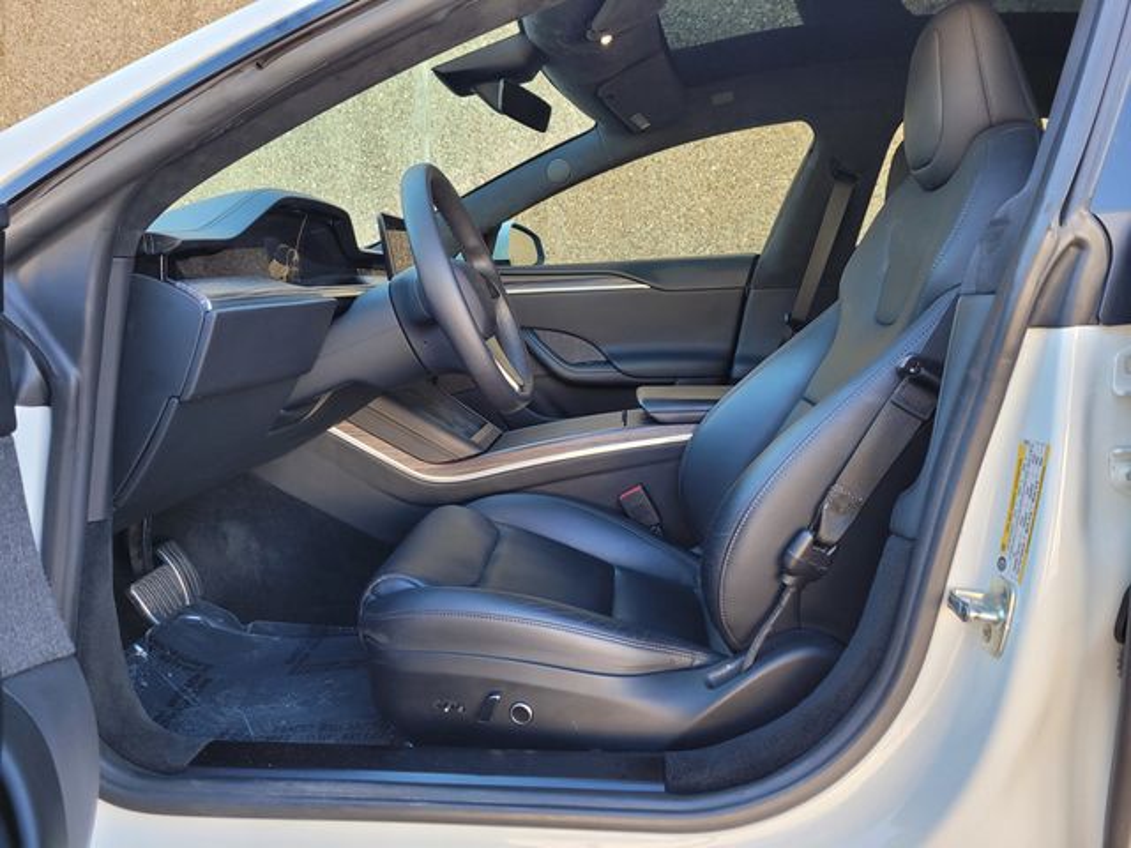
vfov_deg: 53.1
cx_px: 566
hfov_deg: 67.3
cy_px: 424
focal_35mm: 26
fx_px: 849
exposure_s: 1/120
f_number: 1.8
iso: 64
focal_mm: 5.4
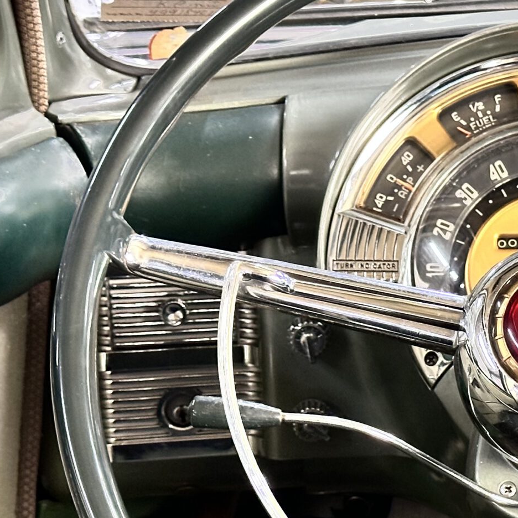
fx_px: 1964
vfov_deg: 15.0
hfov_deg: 14.7
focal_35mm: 116
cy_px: 361
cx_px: 561
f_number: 1.78
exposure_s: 1/25
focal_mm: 6.86
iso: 400
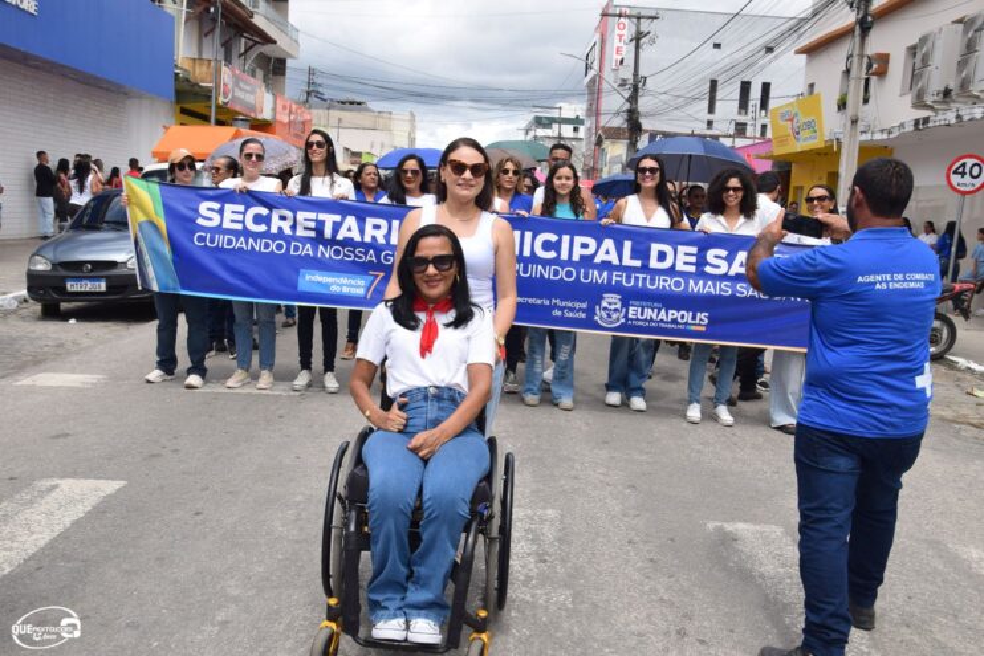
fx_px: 902
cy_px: 328
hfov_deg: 57.2
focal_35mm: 33
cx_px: 492
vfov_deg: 40.0
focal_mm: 22
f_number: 9
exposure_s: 1/320
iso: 200
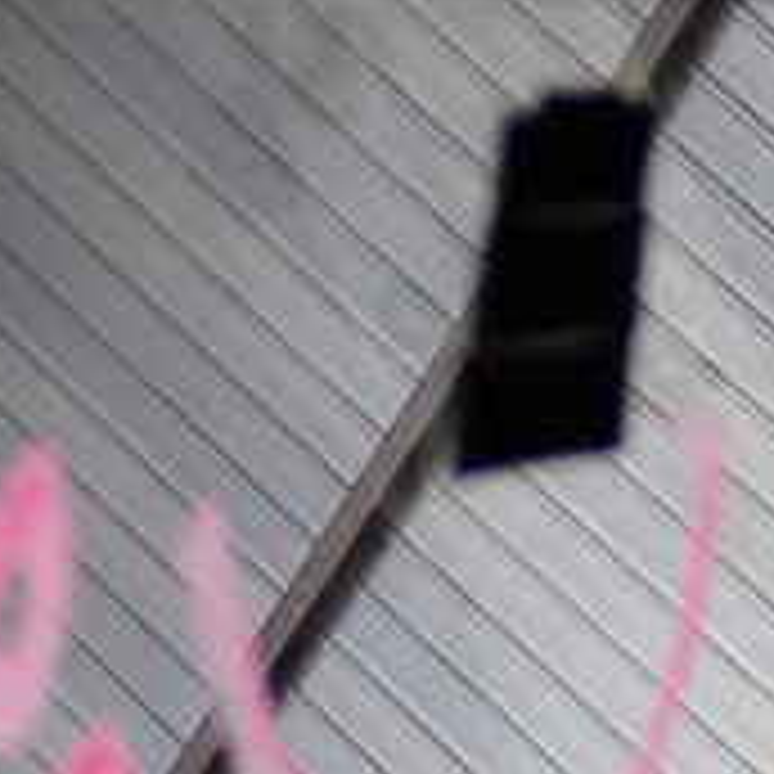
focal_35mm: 145
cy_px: 855
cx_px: 414
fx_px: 3668
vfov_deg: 11.9
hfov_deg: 12.0
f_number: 3.1
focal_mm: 8.4
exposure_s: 1/60
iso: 200
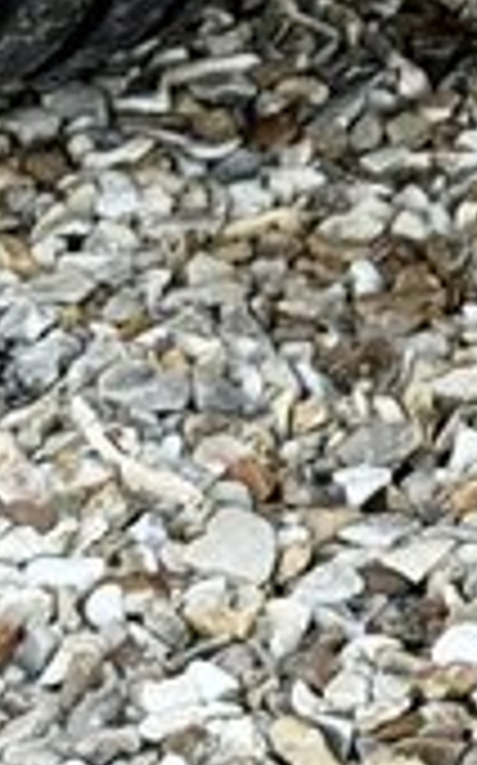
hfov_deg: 5.3
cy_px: -72
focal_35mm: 240
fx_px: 5000
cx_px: 1048
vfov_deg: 8.7
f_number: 1.78
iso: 64
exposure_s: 1/204
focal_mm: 6.76
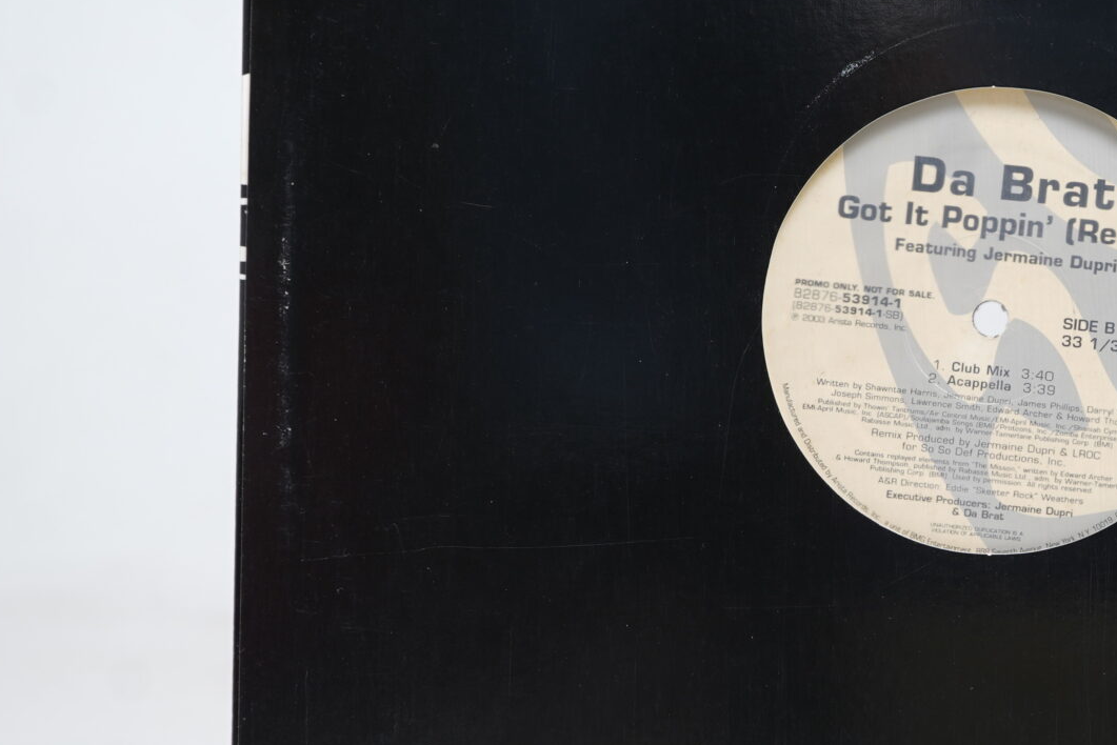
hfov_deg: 24.1
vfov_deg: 16.7
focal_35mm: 82
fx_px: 2545
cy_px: 318
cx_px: 997
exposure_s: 1/5
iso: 64
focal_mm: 34
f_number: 5
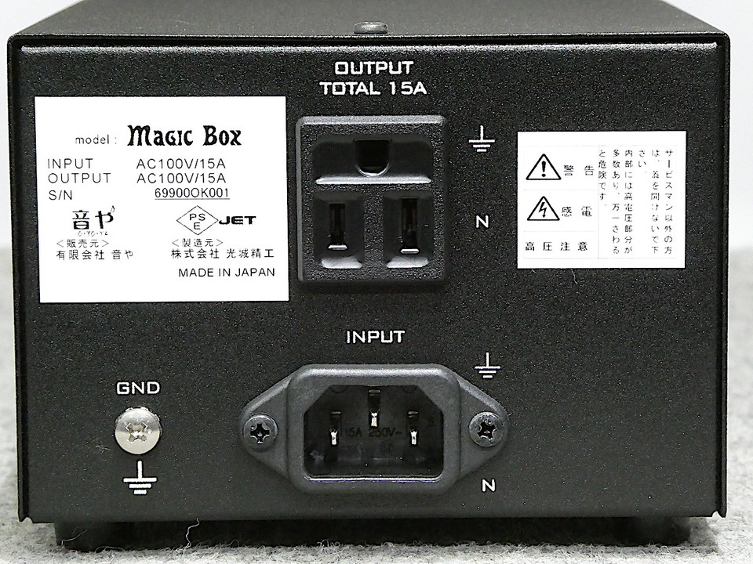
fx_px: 2937
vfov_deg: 11.0
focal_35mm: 135
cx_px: 376
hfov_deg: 14.6
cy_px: 282
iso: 1600
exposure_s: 1/25
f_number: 5.3
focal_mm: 24.2
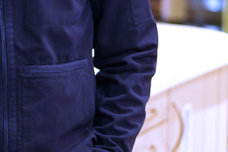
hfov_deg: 8.5
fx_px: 1482
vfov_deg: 5.8
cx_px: -143
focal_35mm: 234
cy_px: -58
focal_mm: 50
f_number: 2.2
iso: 640
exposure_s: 1/125
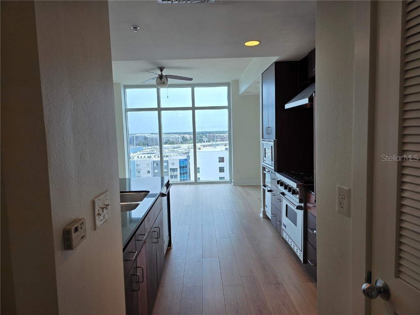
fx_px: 279
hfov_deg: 73.9
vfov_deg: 58.9
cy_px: 158
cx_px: 210
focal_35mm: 23
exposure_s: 1/120
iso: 25
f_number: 1.7
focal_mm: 6.3
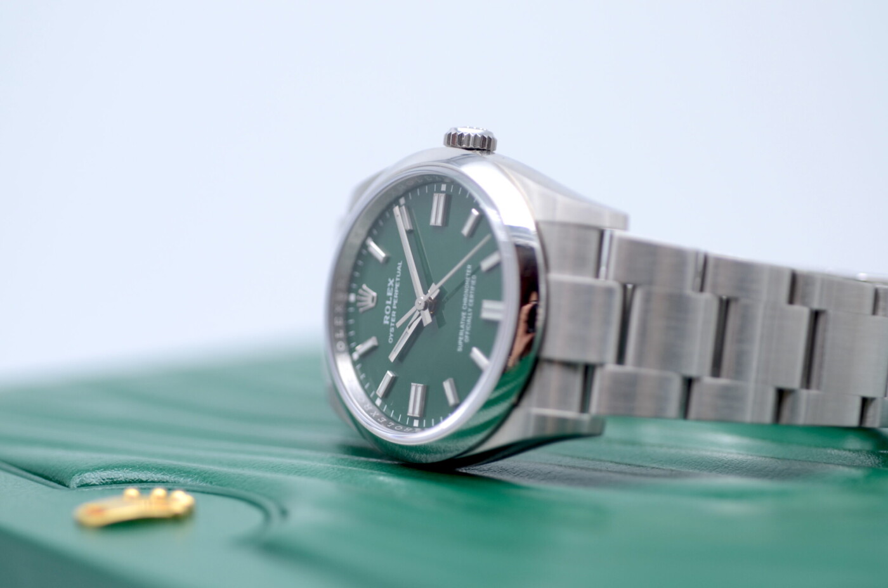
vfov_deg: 15.1
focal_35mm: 90
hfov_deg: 22.7
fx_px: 2216
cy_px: 294
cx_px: 444
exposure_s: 1/125
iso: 220
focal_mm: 60
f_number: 3.2
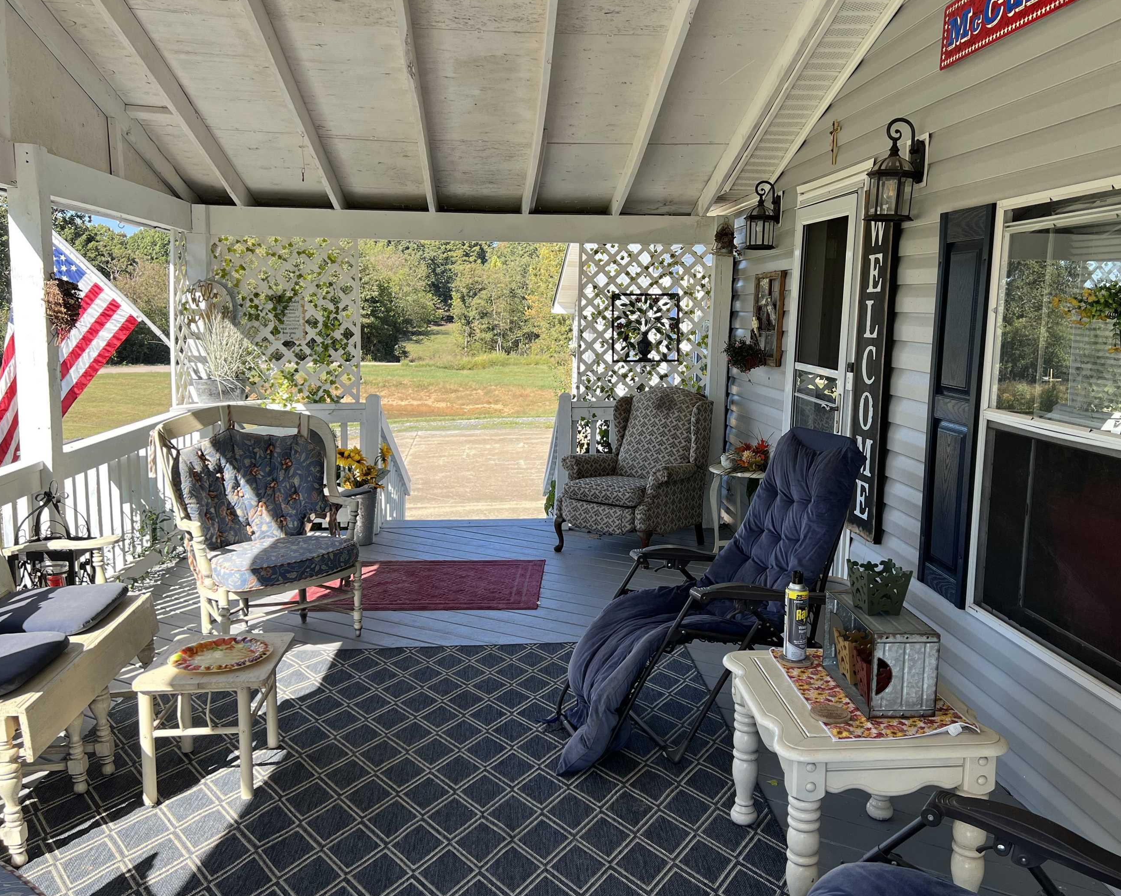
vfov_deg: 48.5
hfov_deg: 58.7
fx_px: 995
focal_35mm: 30
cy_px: 429
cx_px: 605
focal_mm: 5.7
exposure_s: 1/957
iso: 50
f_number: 1.5
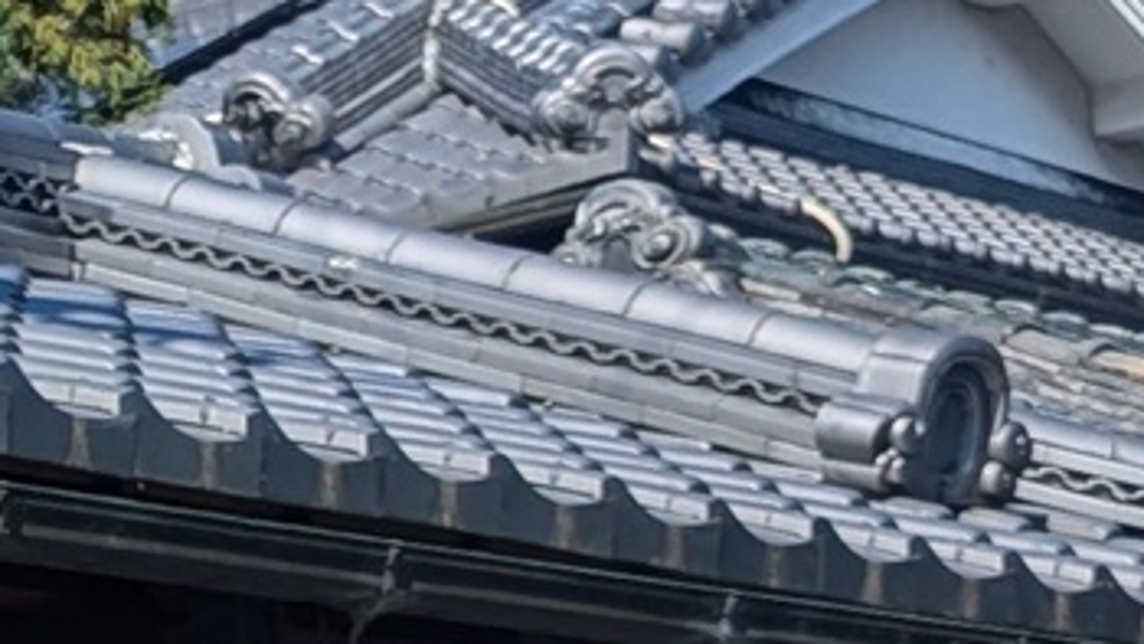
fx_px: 5795
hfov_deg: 11.1
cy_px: 1007
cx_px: -186
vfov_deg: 6.3
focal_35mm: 191
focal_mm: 6.81
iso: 45
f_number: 1.85
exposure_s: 1/3058
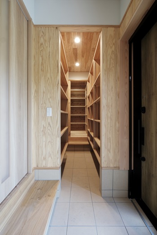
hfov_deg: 77.3
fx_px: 98
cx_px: 78
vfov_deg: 100.4
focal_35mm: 15
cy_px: 118
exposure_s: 1/2.3
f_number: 6.4
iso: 160
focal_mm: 10
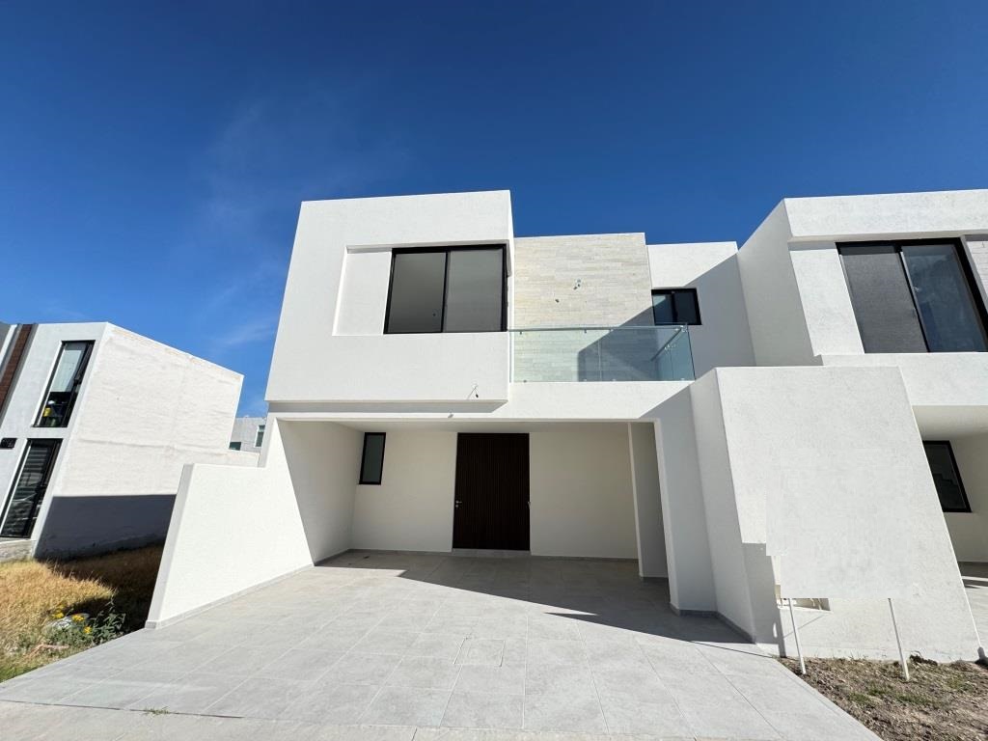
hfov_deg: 102.1
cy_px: 370
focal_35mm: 14
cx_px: 494
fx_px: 400
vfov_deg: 85.7
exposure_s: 1/2146
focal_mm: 2.22
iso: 50
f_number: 2.2
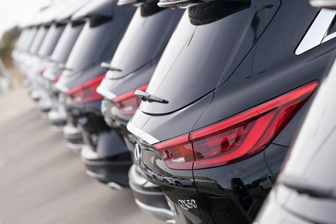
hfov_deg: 12.2
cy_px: 112
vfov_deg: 8.1
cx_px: 168
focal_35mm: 169
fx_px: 1577
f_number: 5.6
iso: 200
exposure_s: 1/250
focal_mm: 169
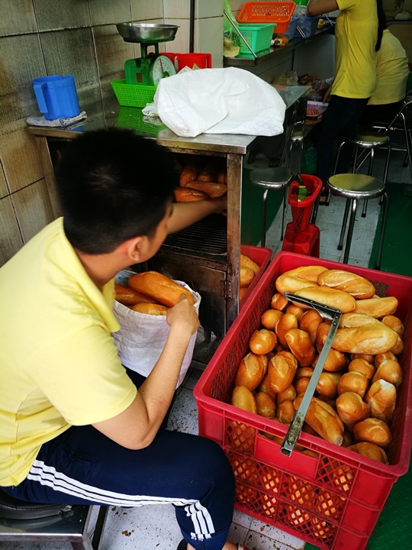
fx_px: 428
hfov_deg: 51.4
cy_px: 275
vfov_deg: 65.3
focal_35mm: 27
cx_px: 206
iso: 160
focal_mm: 4.5
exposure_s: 1/33.3
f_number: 2.2
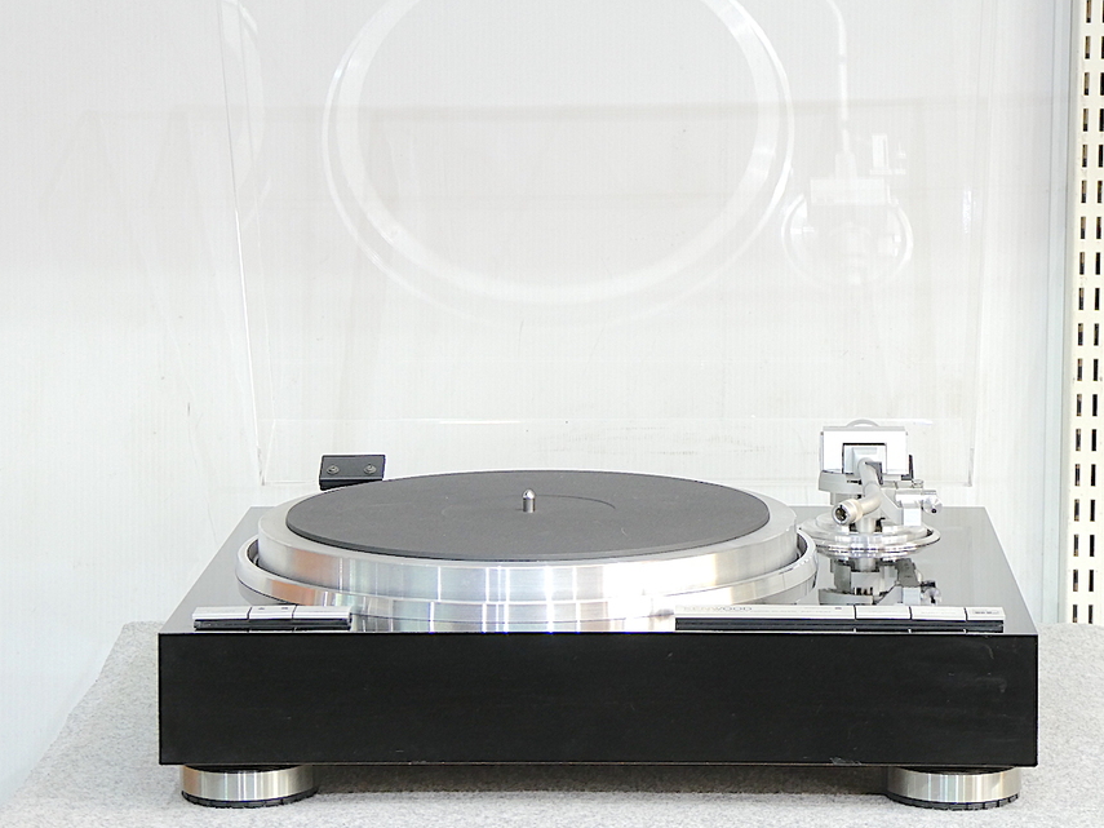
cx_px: 588
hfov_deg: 17.9
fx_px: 3508
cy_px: 366
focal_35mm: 110
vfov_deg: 13.5
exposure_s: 1/13
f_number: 5
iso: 200
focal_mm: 17.5
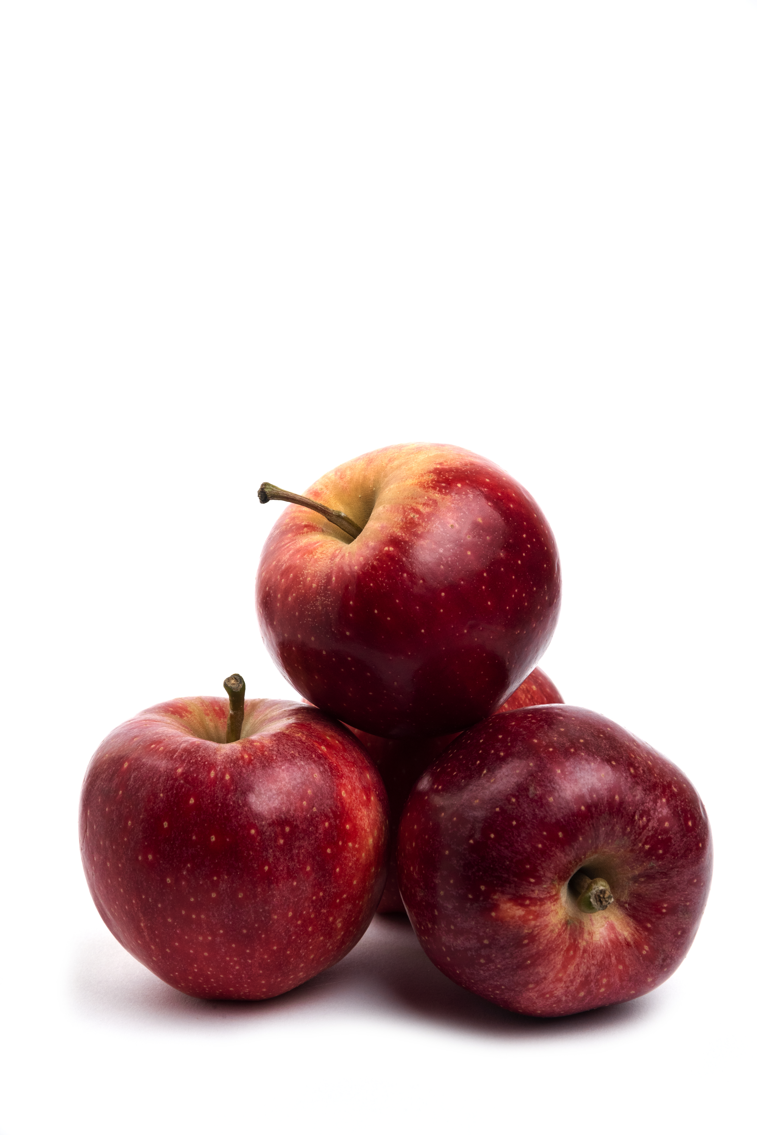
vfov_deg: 23.9
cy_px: 568
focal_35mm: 85
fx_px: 2679
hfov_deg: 16.1
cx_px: 378
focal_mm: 85
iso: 640
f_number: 16
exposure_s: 1/100
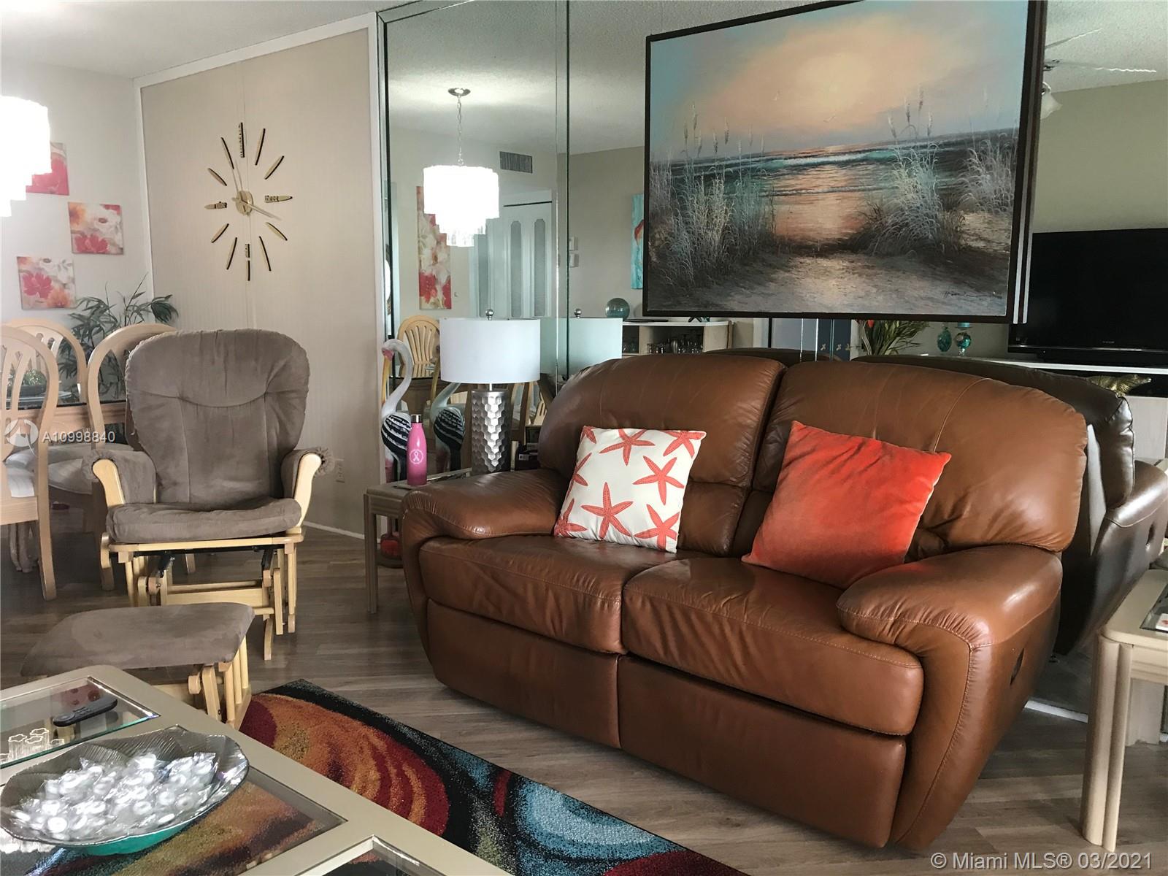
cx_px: 584
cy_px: 438
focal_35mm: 28
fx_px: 945
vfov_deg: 49.7
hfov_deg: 63.4
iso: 40
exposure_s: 1/15
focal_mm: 3.99
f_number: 1.8
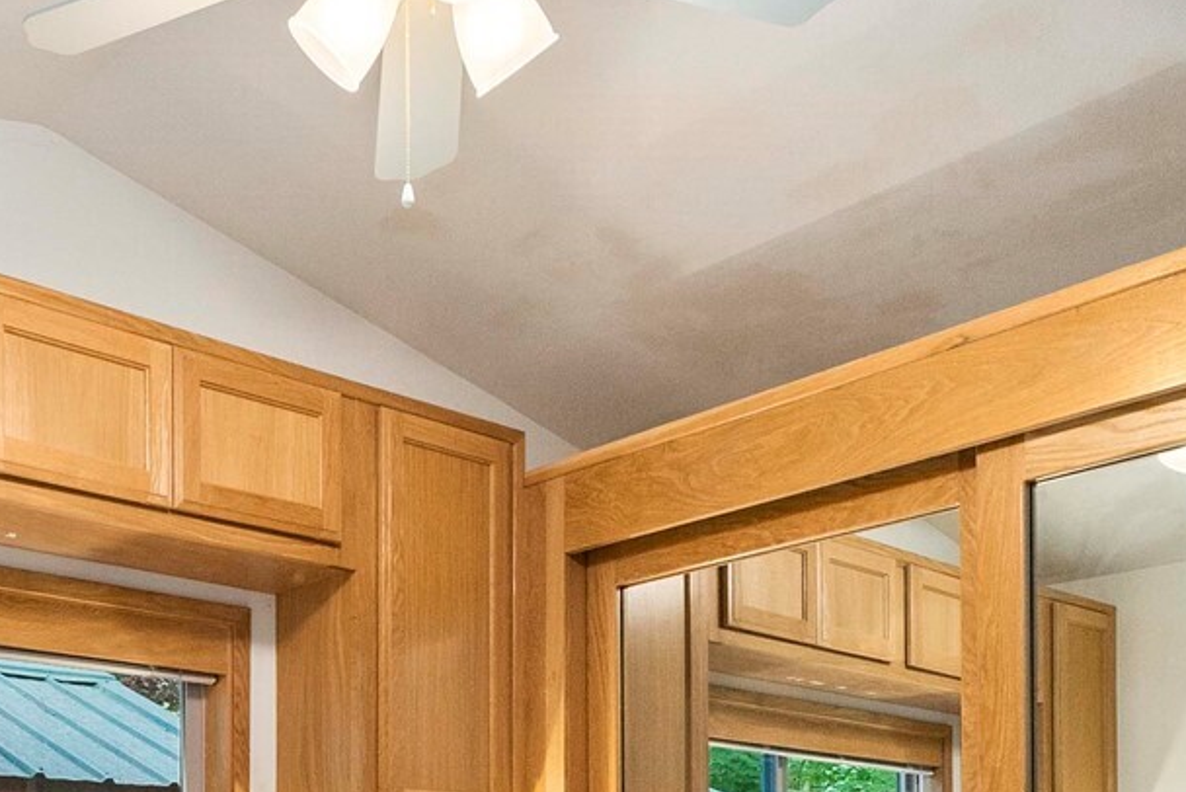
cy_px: 1032
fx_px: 1285
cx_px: 208
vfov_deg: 28.2
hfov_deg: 46.5
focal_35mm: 39
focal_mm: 14
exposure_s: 1/60
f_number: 7.1
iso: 250
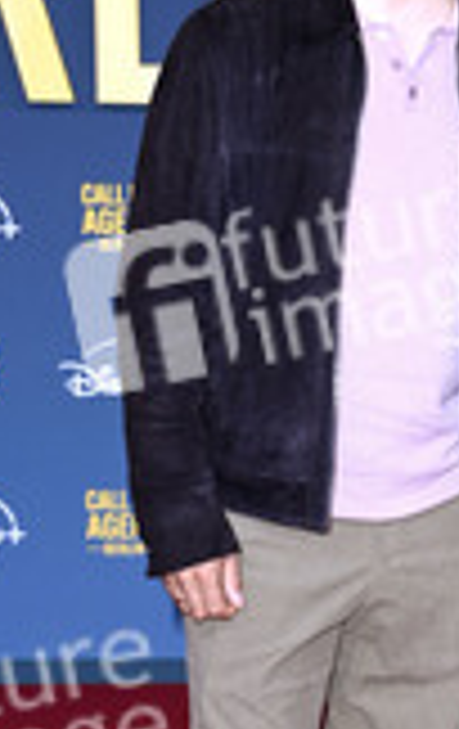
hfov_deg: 8.1
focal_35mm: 163
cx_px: 428
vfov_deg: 12.8
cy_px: 513
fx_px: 3245
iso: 800
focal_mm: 65
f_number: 5.6
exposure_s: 1/250
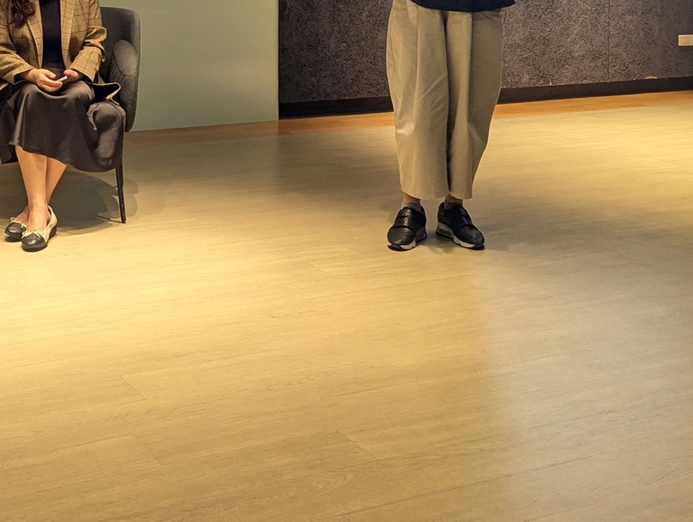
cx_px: 93
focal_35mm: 57
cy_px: -65
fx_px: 1143
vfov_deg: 23.9
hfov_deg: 32.3
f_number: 1.85
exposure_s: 1/120
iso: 106
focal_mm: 6.81
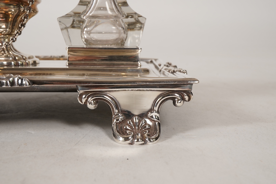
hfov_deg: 43.6
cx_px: 138
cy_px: 92
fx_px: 345
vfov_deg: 29.9
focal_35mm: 45
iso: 320
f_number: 22
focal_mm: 30
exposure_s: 1/125
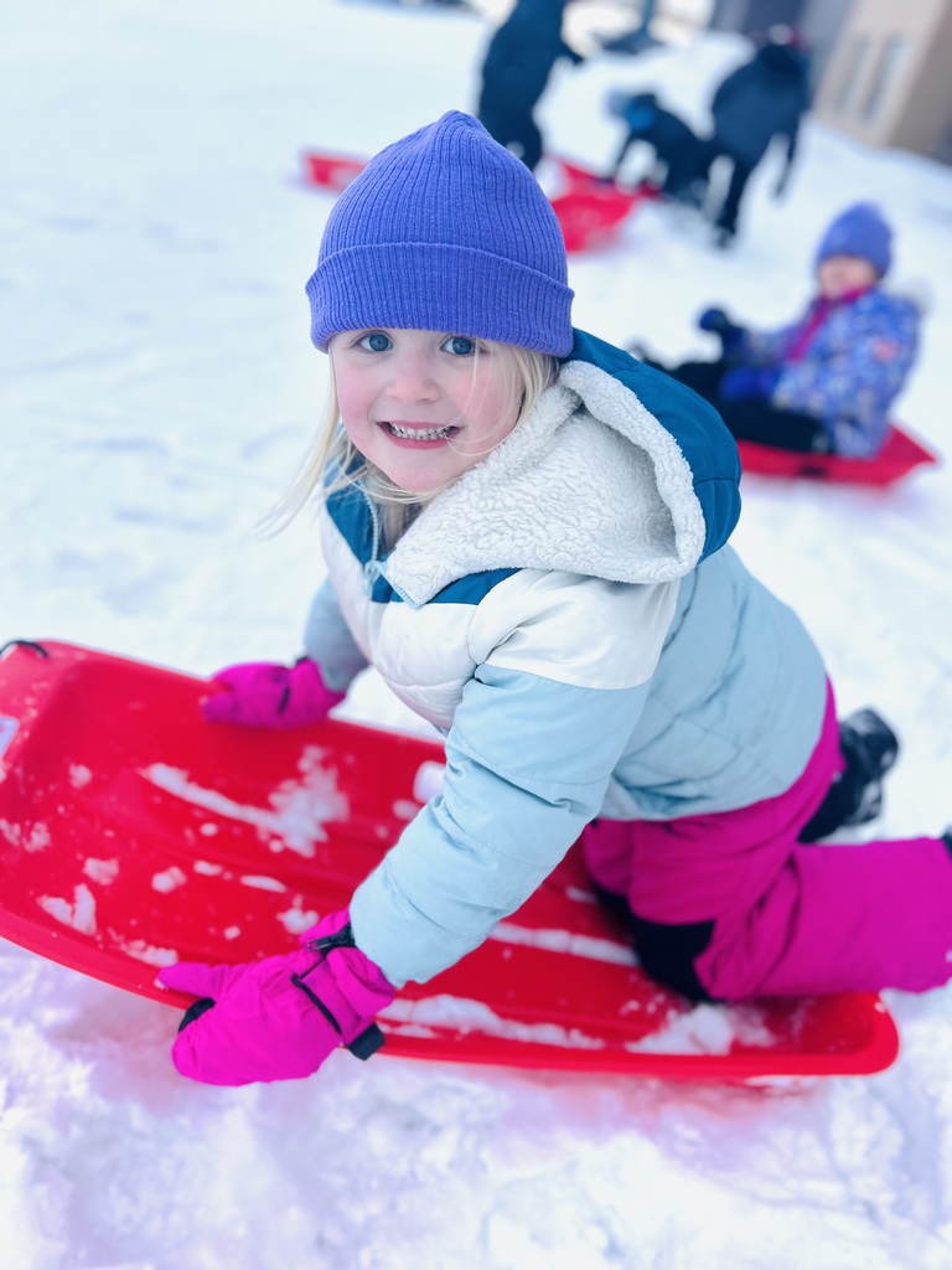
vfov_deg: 67.3
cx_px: 476
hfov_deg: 53.1
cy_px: 635
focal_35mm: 26
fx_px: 953
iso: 50
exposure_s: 1/2457
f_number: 1.5
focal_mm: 5.7
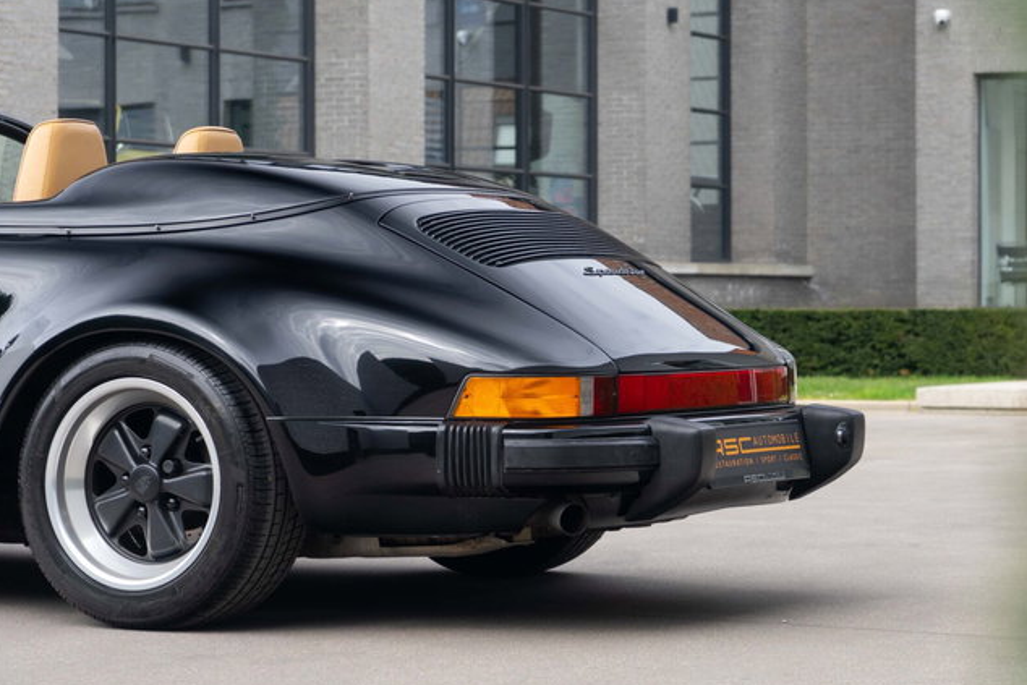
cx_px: 535
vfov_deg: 12.1
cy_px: 300
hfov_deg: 18.1
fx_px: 3224
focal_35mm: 113
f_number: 5.6
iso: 64
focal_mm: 70
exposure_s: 1/50
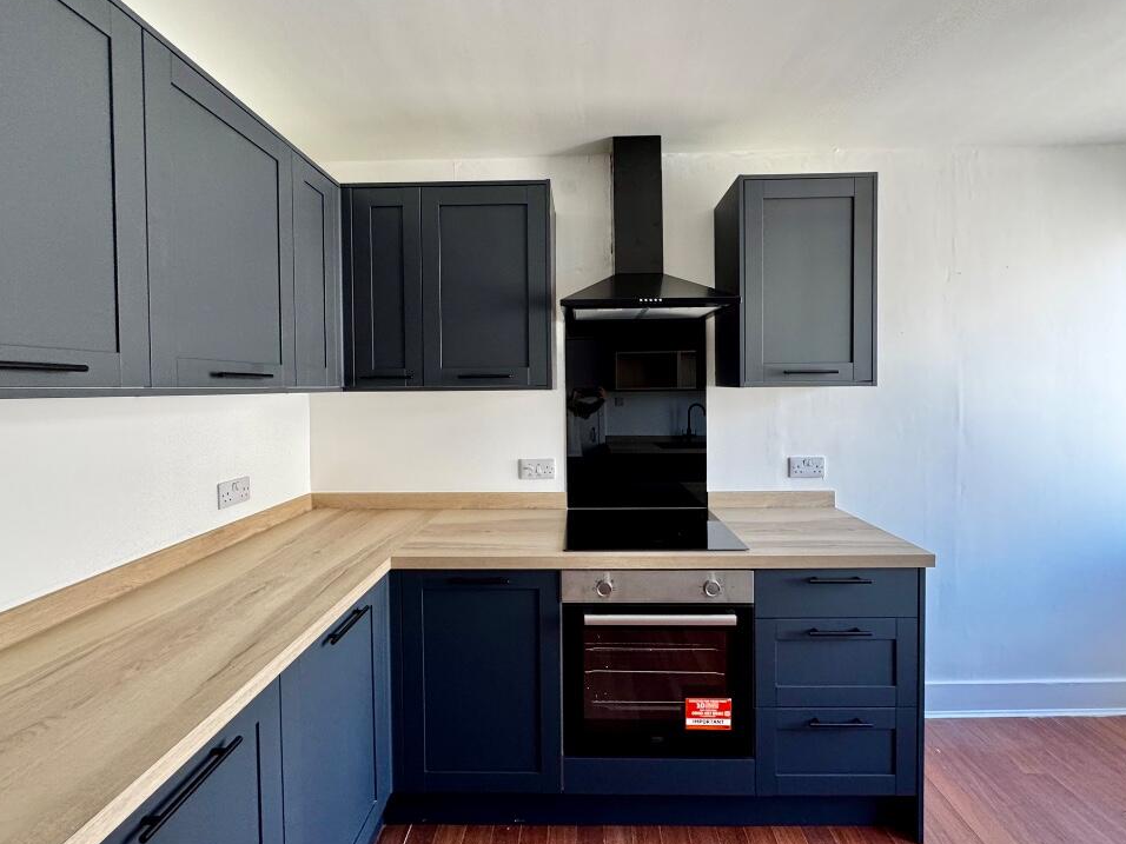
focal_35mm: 15
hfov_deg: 98.2
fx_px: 488
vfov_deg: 81.7
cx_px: 575
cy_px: 398
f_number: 2.2
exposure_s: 1/99
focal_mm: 2.22
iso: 200
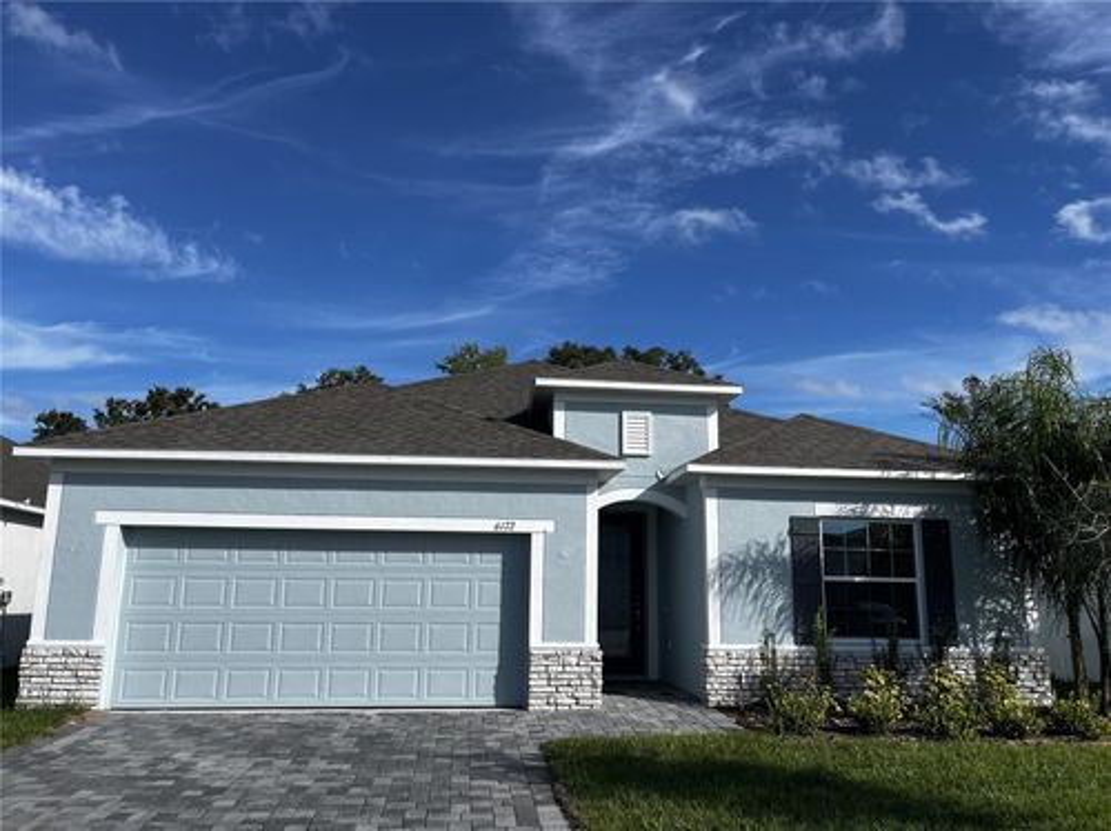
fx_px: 834
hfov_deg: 67.4
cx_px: 556
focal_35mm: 26
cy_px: 416
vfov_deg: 53.0
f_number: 1.6
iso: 50
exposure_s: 1/2632
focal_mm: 5.1
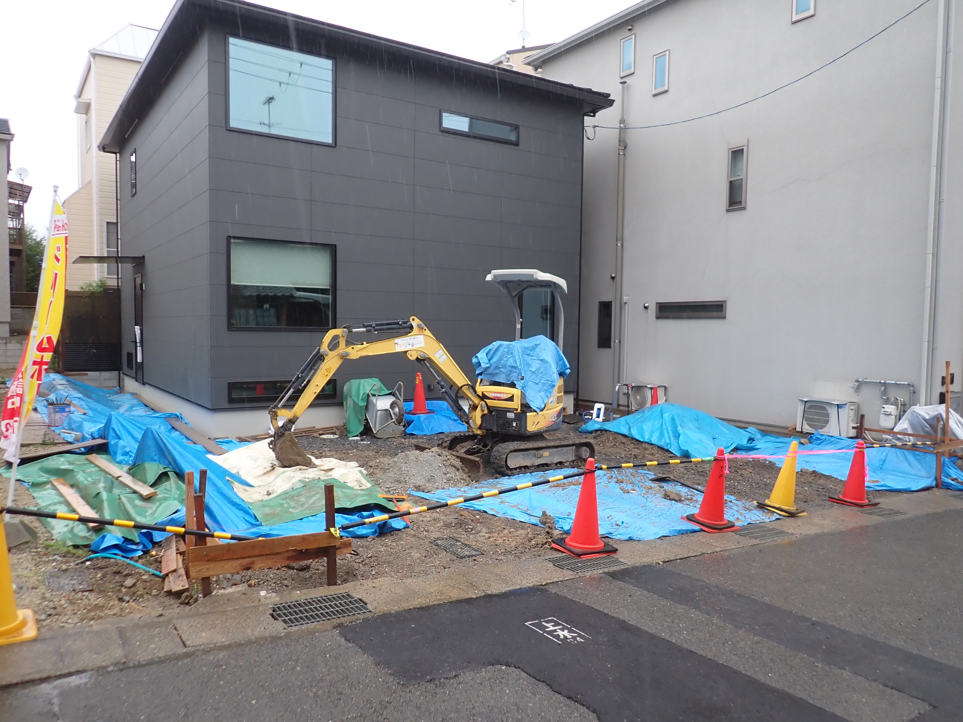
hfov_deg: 69.4
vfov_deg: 54.9
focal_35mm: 25
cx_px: 482
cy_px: 361
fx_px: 695
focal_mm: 4.5
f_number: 2
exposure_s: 1/125
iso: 200
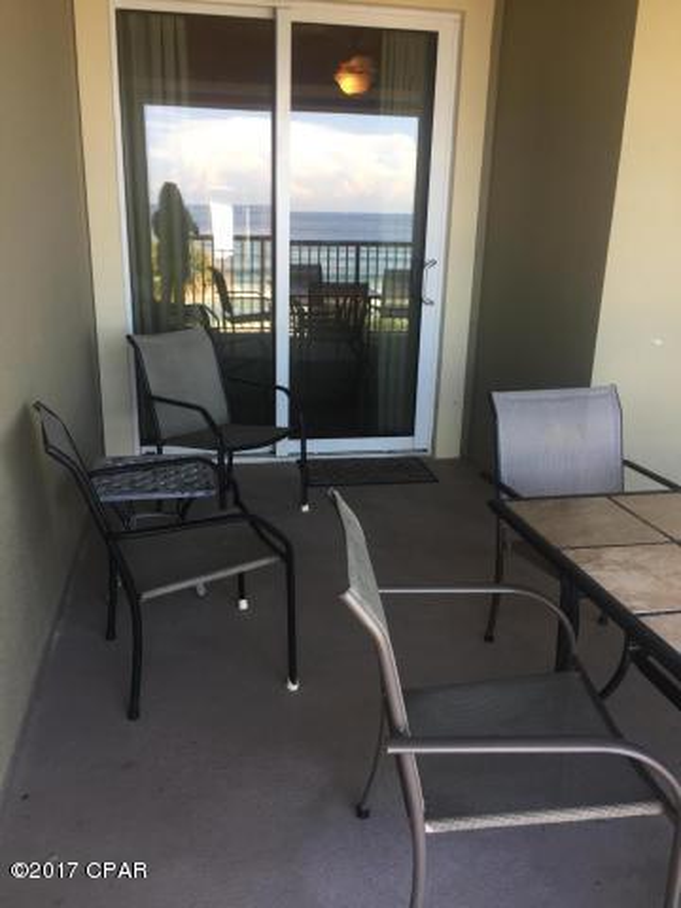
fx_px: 761
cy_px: 454
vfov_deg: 61.7
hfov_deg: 48.2
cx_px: 340
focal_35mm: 29
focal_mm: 4.15
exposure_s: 1/50
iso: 32
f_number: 2.2
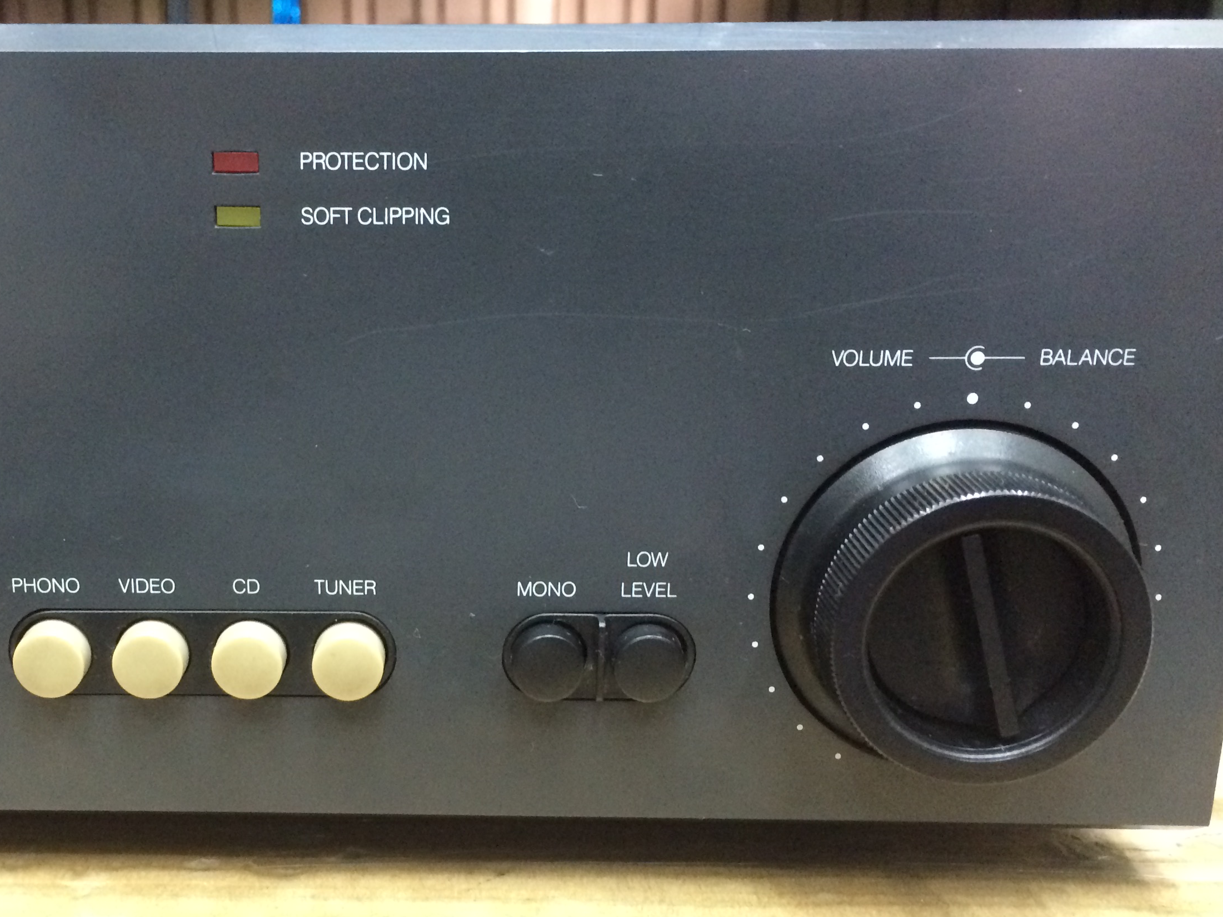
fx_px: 1519
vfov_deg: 33.4
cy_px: 580
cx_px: 412
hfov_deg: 43.3
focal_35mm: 43
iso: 250
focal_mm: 4.15
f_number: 2.2
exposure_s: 1/17
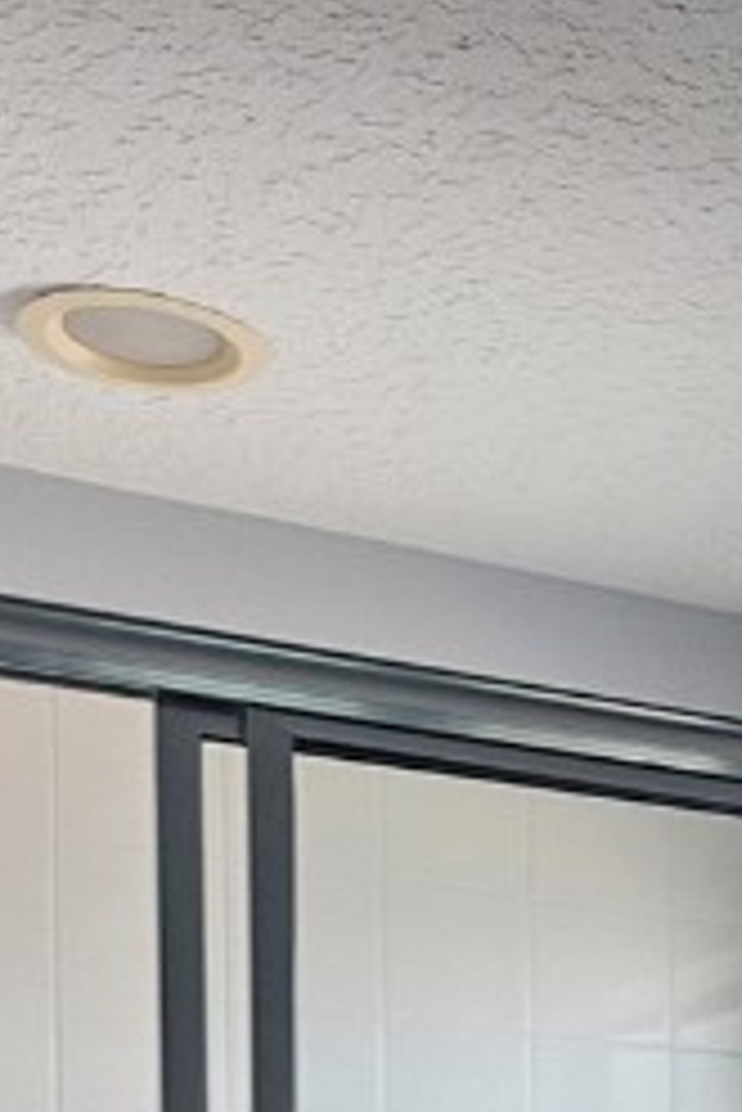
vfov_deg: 18.9
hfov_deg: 11.1
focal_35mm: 99
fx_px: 3056
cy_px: 1504
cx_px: 1898
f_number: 1.8
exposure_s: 1/120
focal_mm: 5.4
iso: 100
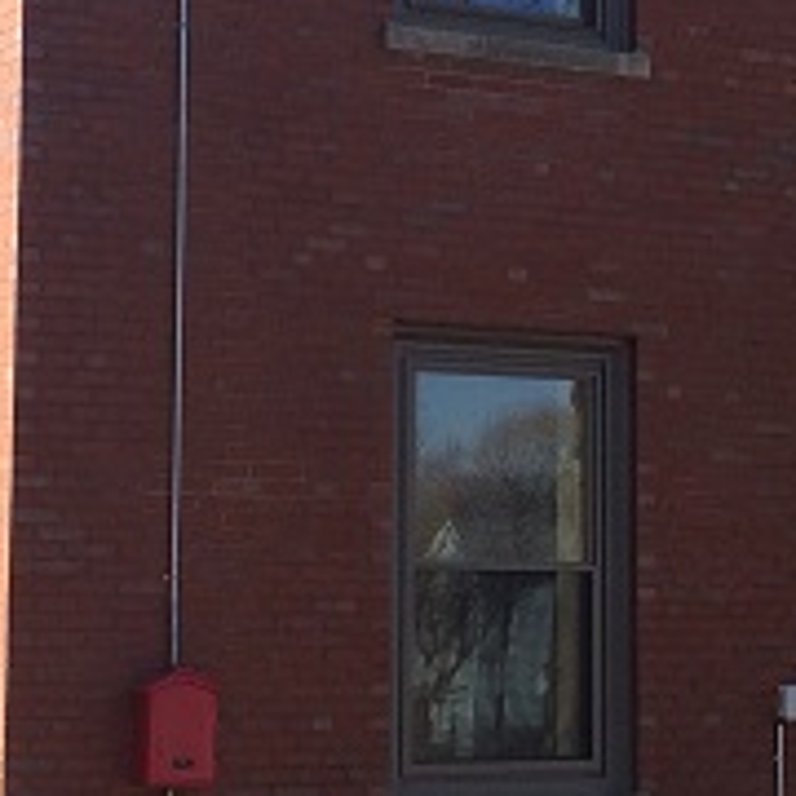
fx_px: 3122
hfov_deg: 14.4
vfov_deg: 14.5
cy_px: 243
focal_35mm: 120
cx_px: 721
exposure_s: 1/892
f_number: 2.2
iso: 32
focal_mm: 4.12
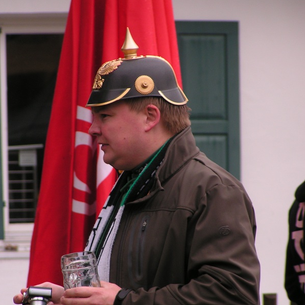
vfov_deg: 5.0
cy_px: 152
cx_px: 126
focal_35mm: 352
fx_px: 3509
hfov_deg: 5.0
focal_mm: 45.4
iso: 50
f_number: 4
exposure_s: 1/320
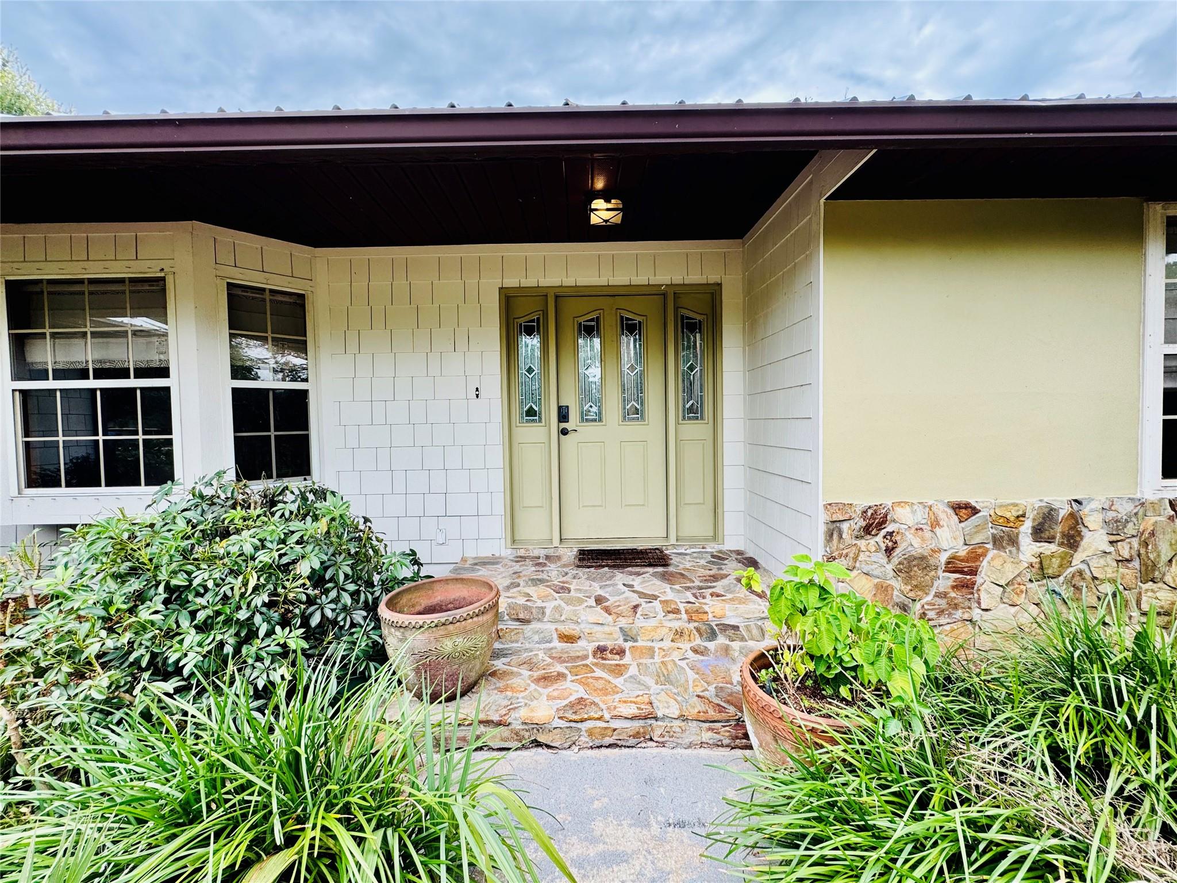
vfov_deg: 85.7
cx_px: 588
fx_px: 476
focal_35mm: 14
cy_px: 442
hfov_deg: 102.1
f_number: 2.2
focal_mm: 2.22
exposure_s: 1/294
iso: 40
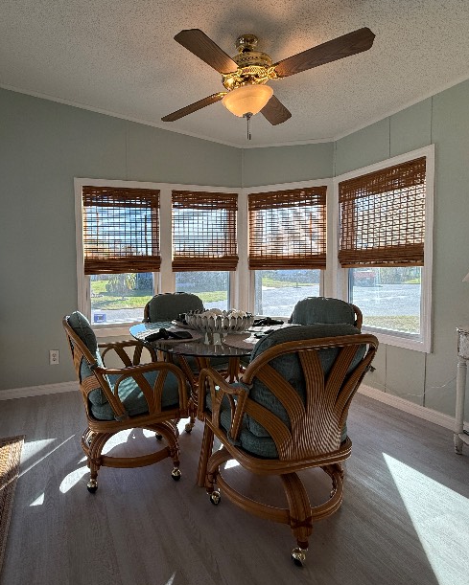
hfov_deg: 69.1
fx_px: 330
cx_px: 161
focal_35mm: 19
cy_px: 288
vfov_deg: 83.3
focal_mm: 2.22
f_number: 2.2
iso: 50
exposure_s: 1/231
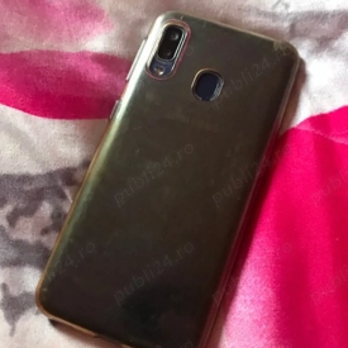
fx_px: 409
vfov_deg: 46.0
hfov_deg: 46.0
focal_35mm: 36
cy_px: 189
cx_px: 178
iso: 100
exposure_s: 1/16
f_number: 1.8
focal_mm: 3.99
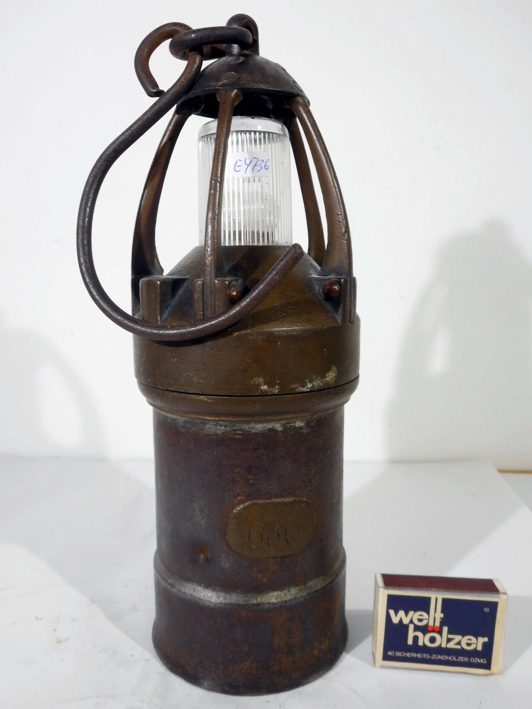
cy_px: 354
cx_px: 266
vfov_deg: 61.7
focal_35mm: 29
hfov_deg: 48.2
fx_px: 594
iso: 80
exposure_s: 1/40
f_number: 4
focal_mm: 5.2
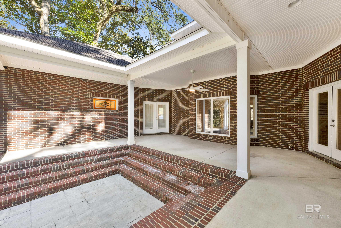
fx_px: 133
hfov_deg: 104.3
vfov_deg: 81.2
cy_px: 114
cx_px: 170
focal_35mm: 14
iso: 400
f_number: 11
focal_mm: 14
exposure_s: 1/30
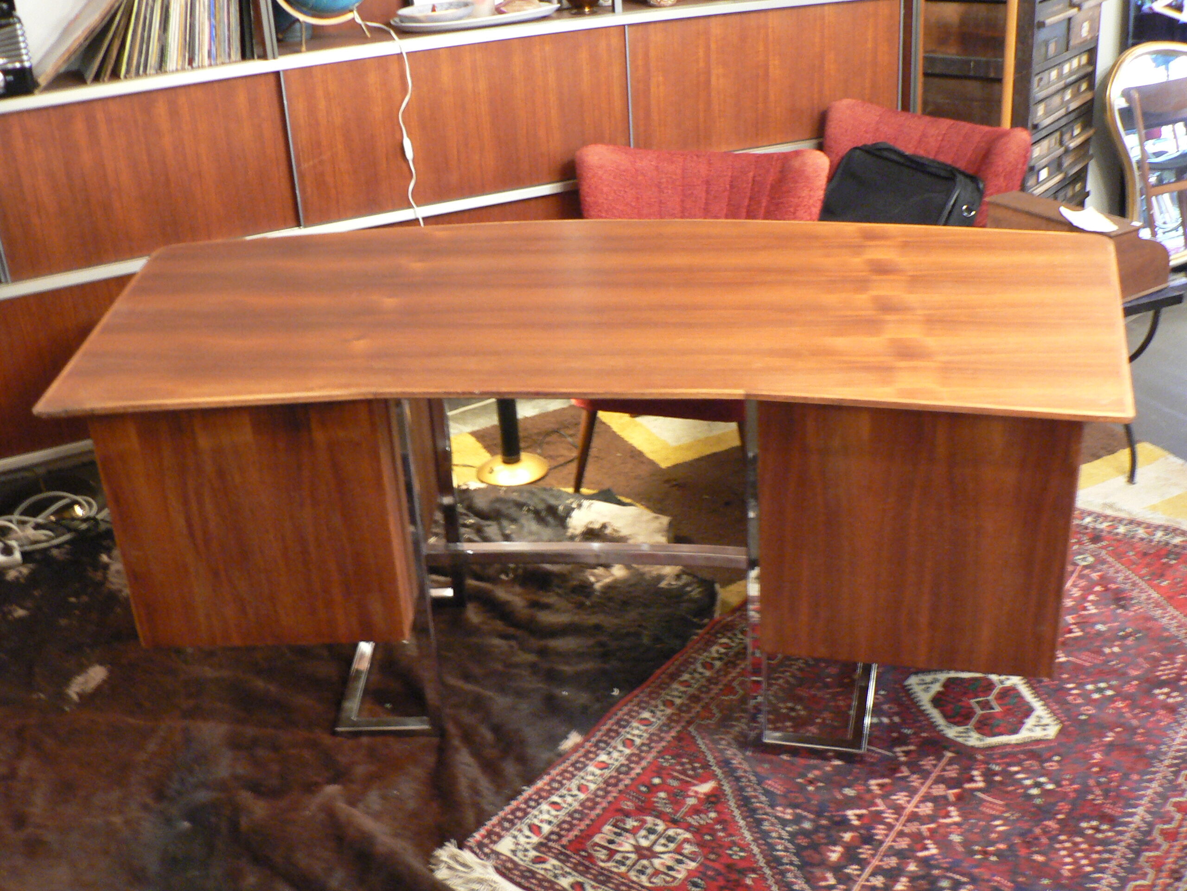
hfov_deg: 51.4
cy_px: 446
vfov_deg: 39.7
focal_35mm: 36
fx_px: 1234
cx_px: 594
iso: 200
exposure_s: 1/4
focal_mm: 6
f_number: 2.8
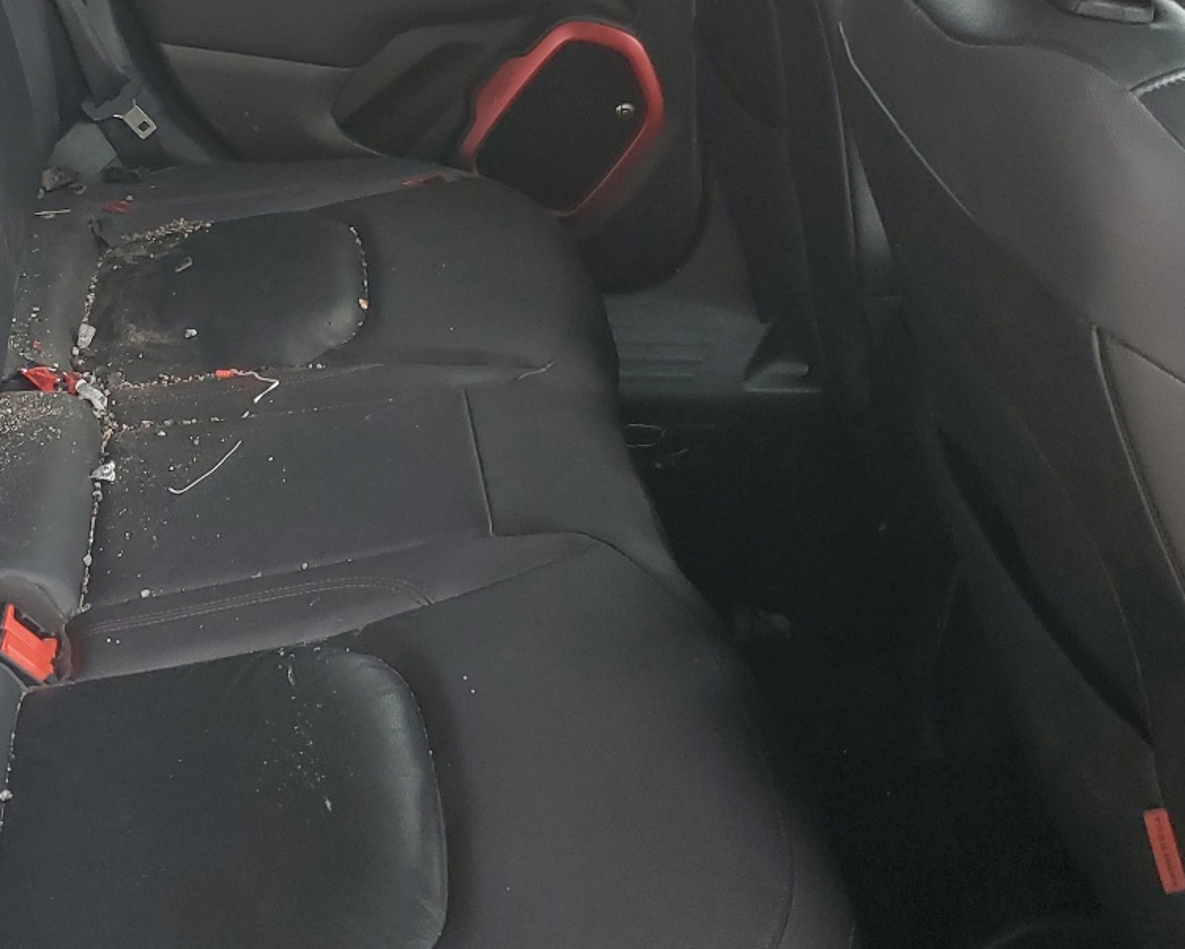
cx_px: 380
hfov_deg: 34.4
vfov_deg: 27.3
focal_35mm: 54
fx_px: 1894
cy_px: 132
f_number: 1.5
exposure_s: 1/120
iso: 56
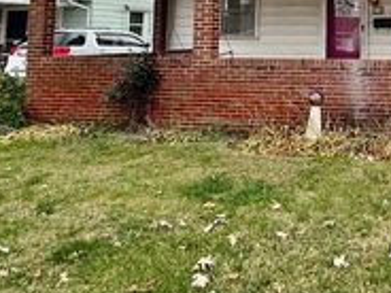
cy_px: -4
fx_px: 441
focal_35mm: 39
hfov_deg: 42.0
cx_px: 385
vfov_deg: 33.5
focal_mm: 2.22
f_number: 2.2
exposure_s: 1/771
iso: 50
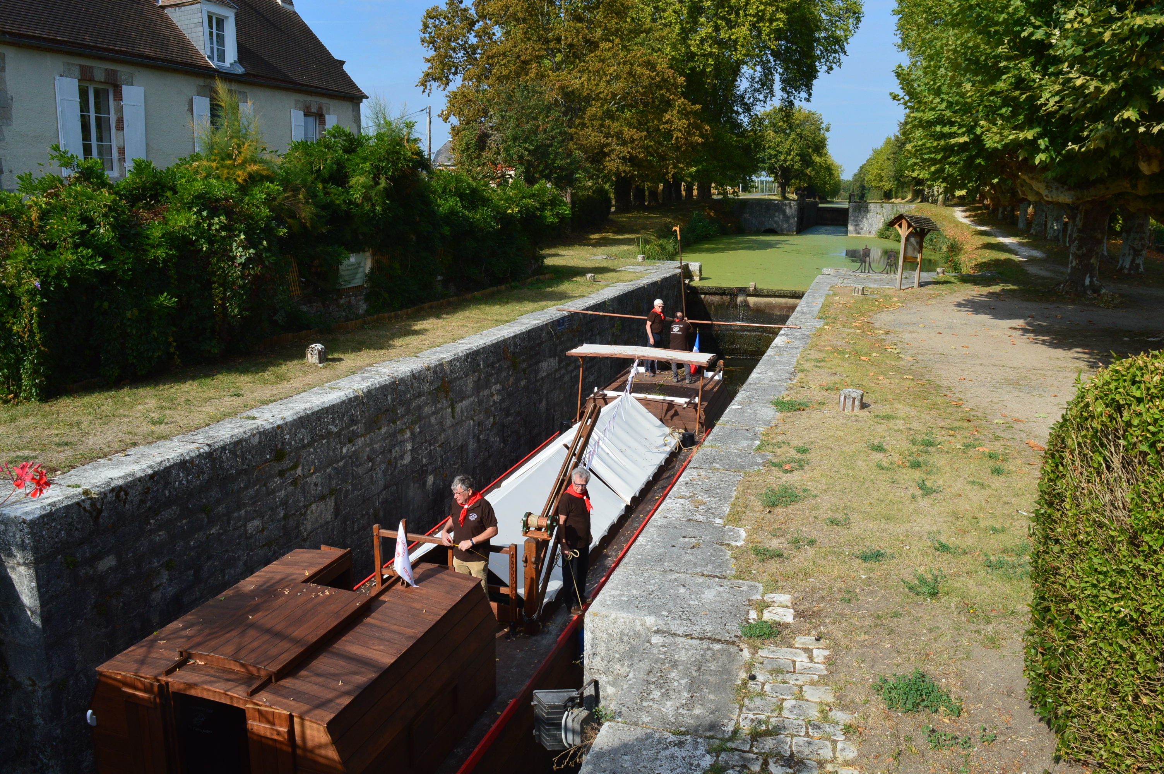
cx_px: 582
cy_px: 387
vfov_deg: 47.8
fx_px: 872
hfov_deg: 67.4
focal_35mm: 27
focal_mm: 18
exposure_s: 1/500
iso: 400
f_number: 11
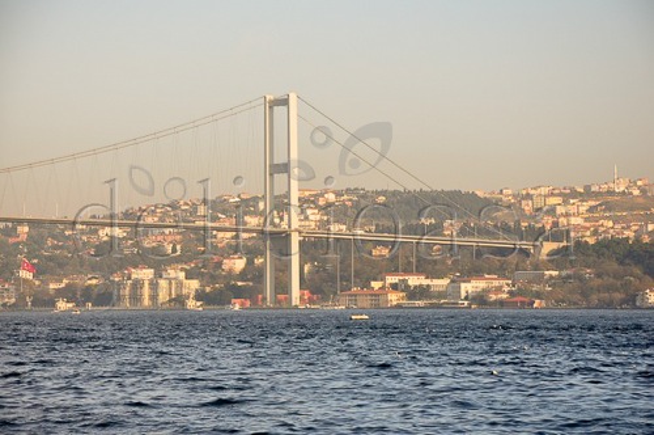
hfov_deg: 13.1
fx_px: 2858
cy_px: 218
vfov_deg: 8.7
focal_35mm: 158
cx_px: 327
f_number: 10
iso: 200
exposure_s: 1/250
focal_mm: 105
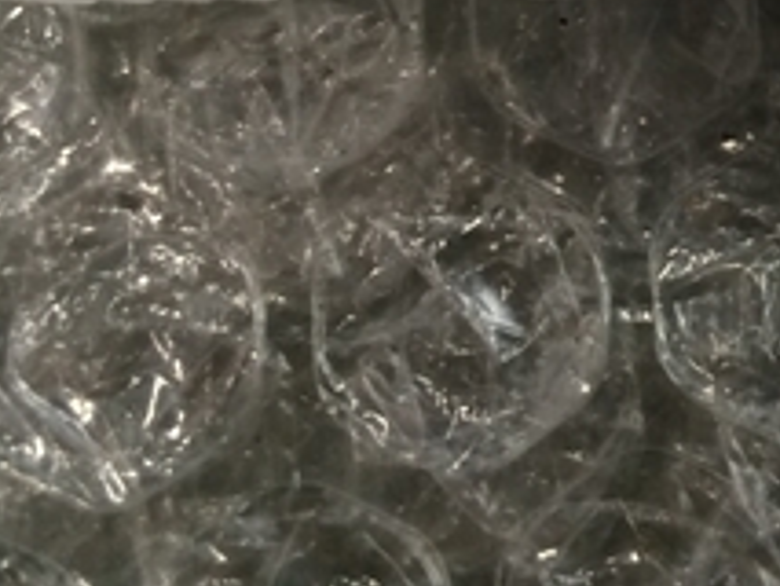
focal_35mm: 87
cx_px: 890
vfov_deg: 16.1
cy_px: -176
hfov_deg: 21.2
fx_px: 1961
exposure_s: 1/30
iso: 80
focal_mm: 4.15
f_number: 2.2
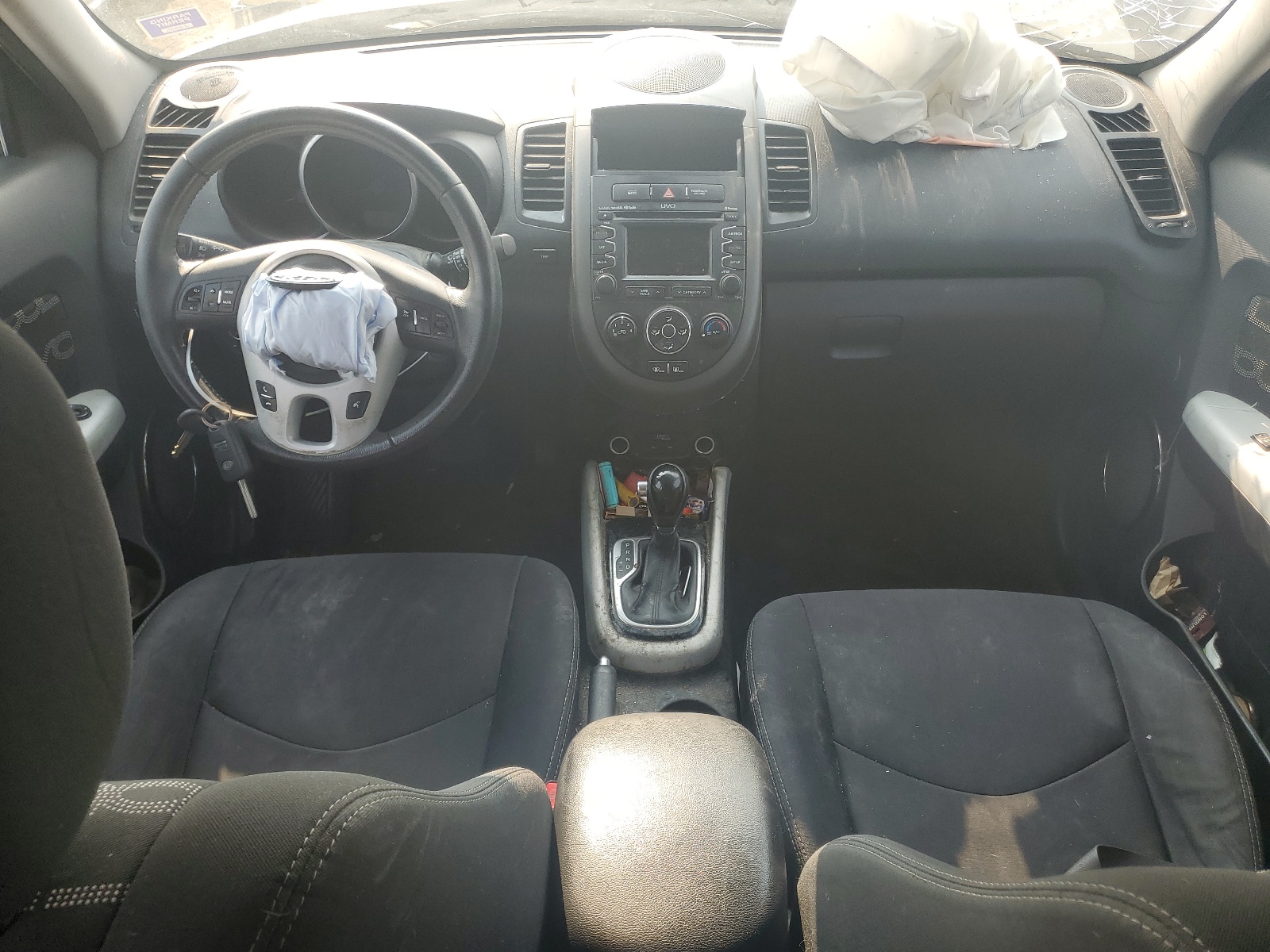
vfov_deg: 53.1
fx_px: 954
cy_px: 476
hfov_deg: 67.3
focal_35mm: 26
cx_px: 635
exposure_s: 1/294
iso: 50
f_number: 1.5
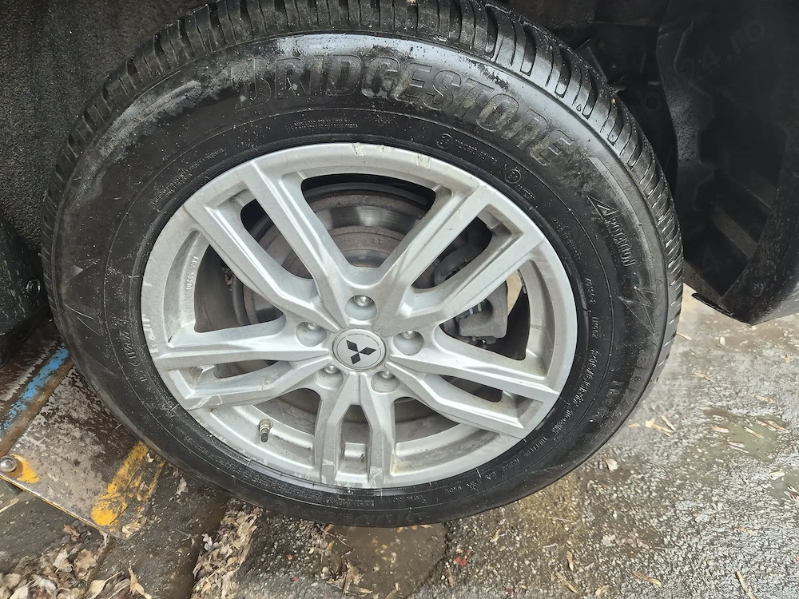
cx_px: 400
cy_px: 300
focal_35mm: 23
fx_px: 531
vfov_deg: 58.9
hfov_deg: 73.9
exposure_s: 1/180
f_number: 1.8
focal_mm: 5.4
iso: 200
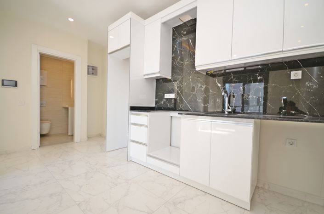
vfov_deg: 77.0
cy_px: 107
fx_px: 135
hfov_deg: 100.5
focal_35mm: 15
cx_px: 162
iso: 200
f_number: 5
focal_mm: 10
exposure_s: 1/100
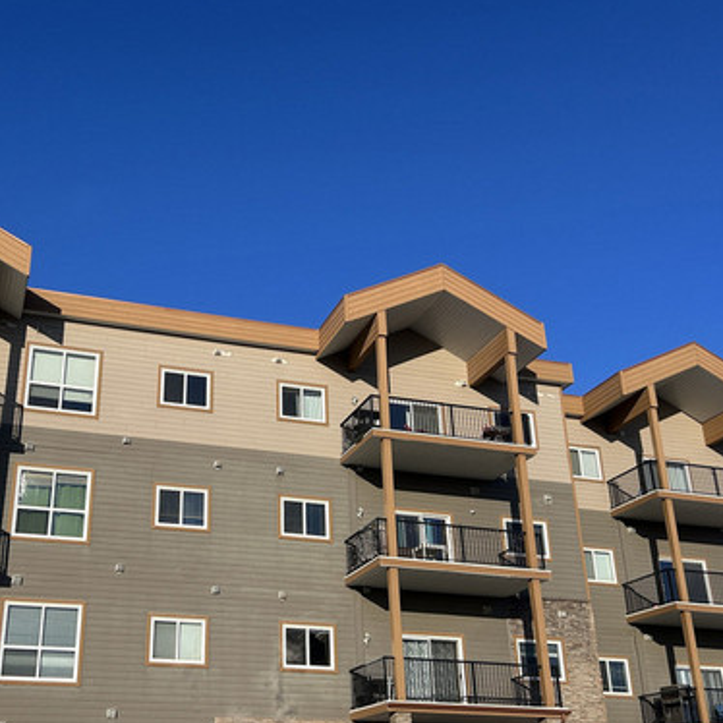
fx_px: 992
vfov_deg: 40.0
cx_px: 258
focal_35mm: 42
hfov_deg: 39.7
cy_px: 408
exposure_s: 1/4630
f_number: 1.5
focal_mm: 5.7
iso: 50
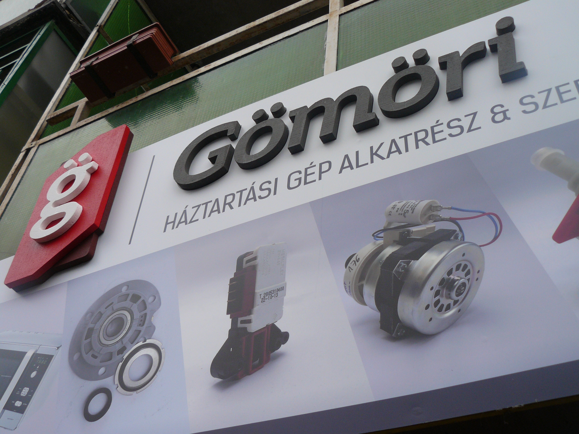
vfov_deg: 36.8
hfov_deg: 47.9
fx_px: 652
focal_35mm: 39
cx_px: 290
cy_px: 217
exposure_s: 1/125
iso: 100
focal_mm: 6.5
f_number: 3.6
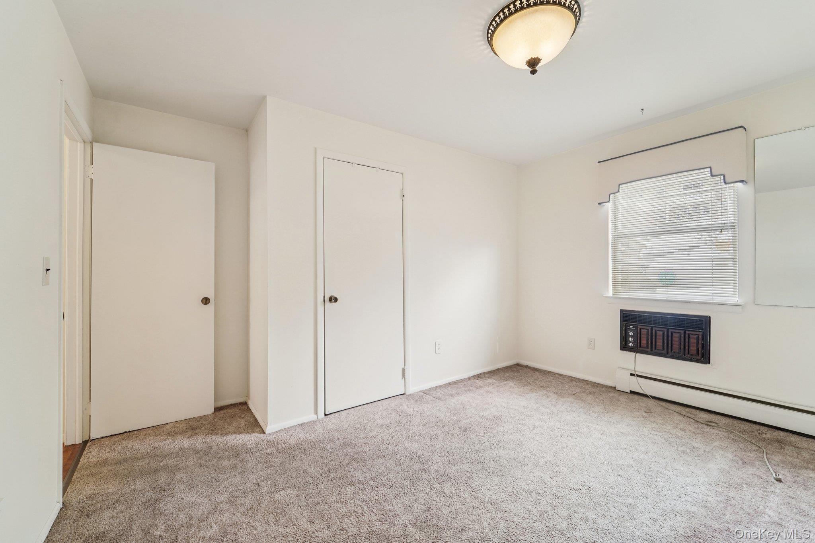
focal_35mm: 14
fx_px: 317
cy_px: 272
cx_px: 408
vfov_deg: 81.2
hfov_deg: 104.3
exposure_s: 1/30
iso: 400
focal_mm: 14
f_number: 8
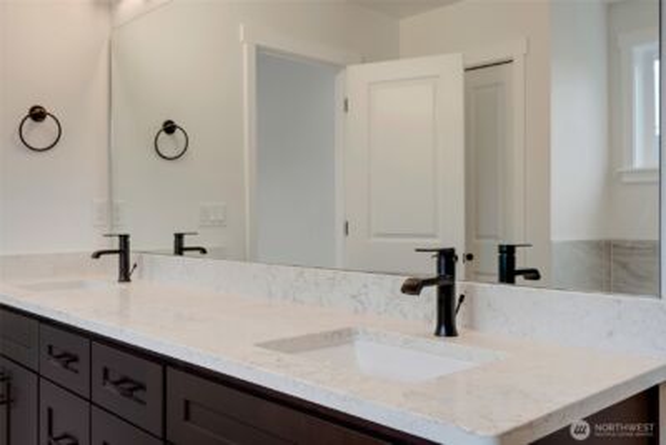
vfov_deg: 39.5
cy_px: 222
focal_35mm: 34
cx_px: 333
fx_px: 620
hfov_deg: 56.5
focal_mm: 33.5
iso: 400
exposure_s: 1/800
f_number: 9
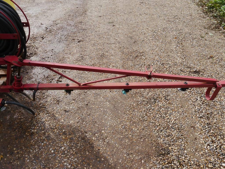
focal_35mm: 28
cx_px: 112
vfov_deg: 49.7
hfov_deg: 63.4
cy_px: 84
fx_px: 182
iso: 160
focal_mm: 14
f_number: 6.3
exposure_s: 1/250
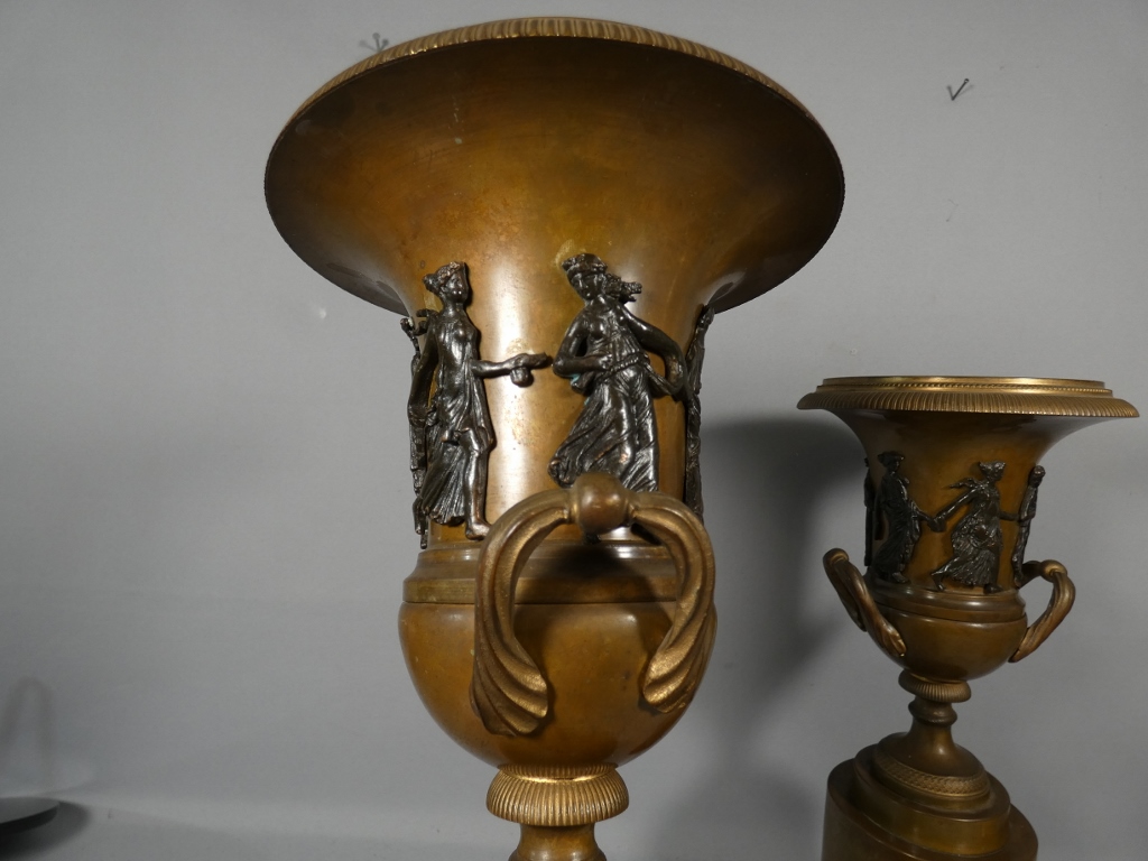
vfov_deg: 66.0
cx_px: 574
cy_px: 430
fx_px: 663
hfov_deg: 81.7
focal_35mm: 20
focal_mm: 3.6
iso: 80
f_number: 2.8
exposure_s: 1/80
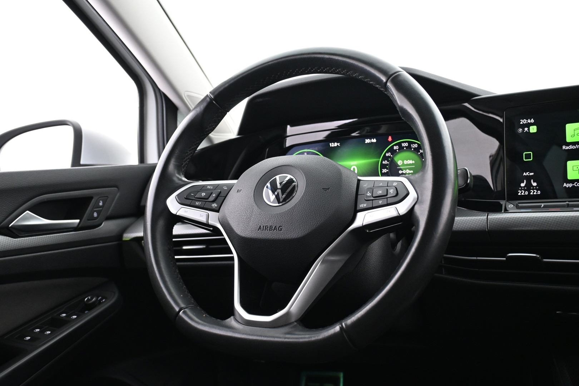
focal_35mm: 34
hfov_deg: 55.1
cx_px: 290
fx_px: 555
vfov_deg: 38.4
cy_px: 193
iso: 1600
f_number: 4.2
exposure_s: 1/15
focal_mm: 23
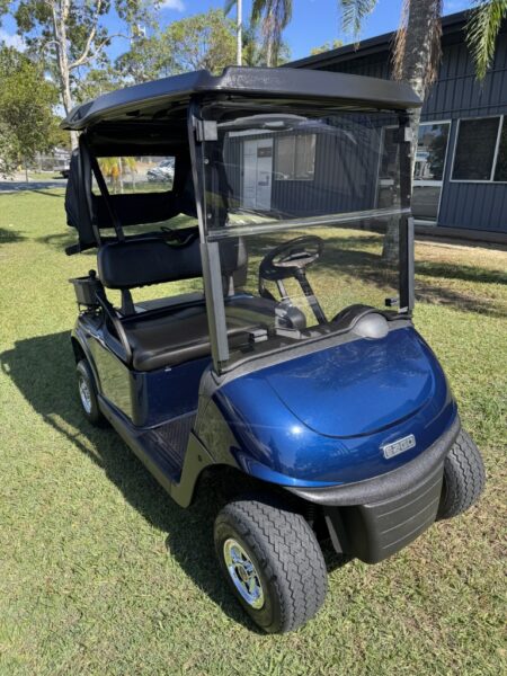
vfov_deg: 71.6
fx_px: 469
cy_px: 338
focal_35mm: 24
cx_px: 254
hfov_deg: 56.8
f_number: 1.78
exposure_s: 1/1285
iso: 80
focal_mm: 6.76
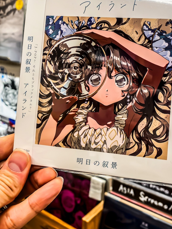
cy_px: 92
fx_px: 252
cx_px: 110
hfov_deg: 37.4
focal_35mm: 38
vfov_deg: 48.7
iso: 64
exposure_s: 1/100
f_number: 1.8
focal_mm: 4.25
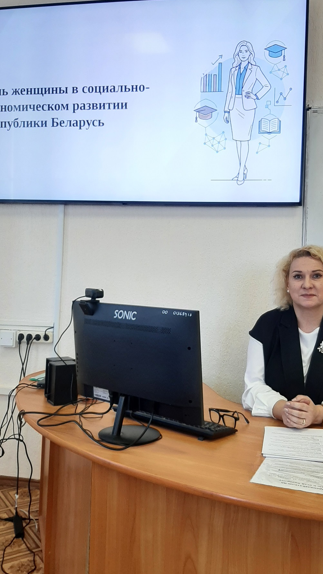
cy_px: 266
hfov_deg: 36.6
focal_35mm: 32
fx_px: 487
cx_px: 192
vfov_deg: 60.9
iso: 64
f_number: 1.7
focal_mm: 3.93
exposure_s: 1/50
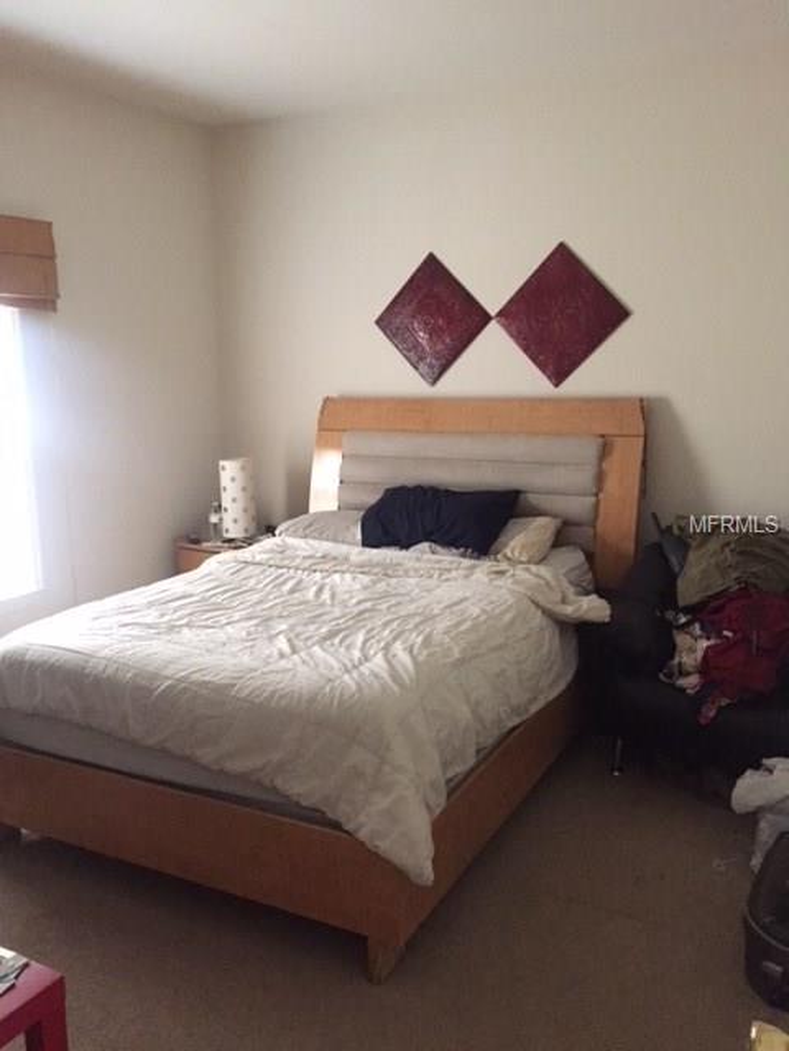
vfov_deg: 61.7
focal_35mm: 29
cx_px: 394
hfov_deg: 48.2
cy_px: 526
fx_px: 881
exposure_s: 1/15
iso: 500
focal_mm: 4.15
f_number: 2.2
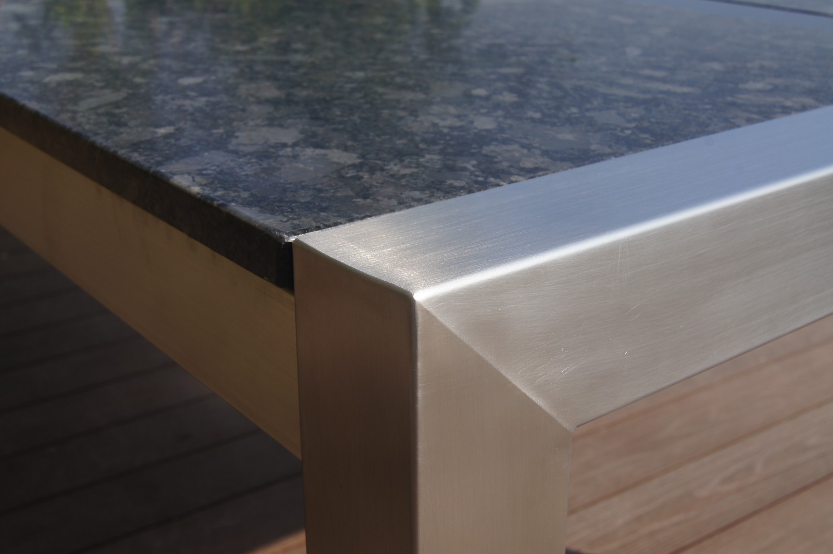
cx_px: 416
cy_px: 277
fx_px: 1040
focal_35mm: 45
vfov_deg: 29.8
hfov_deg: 43.6
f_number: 13
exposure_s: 1/125
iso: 100
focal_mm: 30
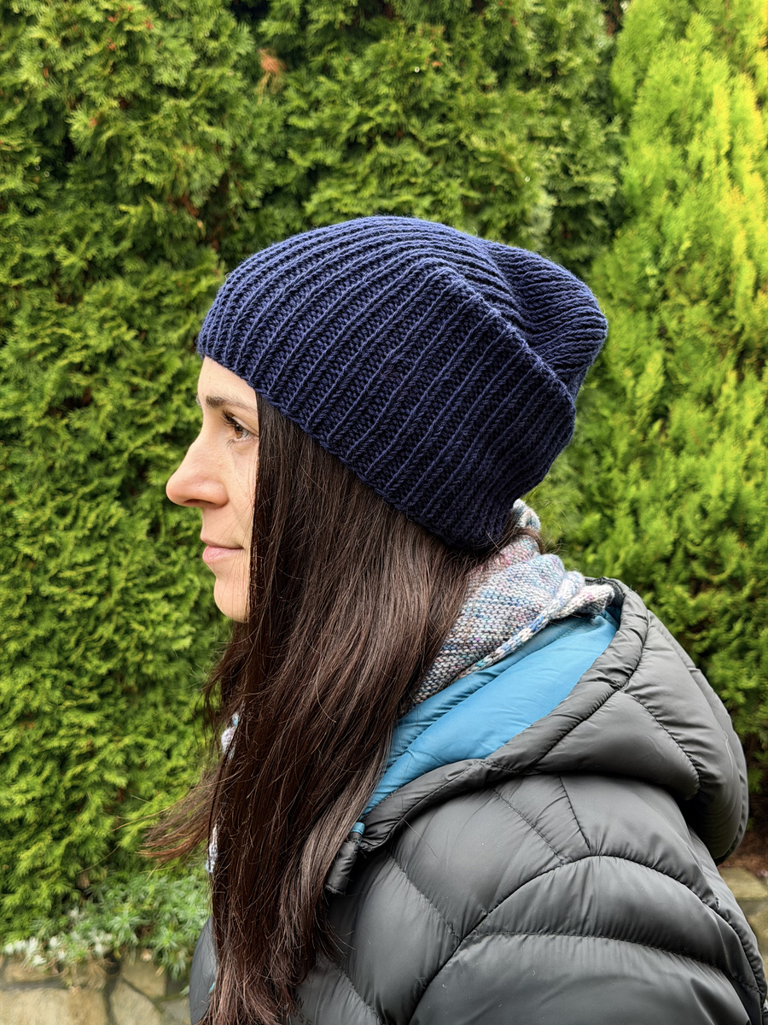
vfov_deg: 39.7
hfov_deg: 30.3
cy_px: 512
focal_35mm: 48
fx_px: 1420
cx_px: 384
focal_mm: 6.76
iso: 100
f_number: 1.78
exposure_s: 1/60
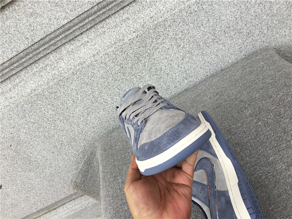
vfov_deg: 45.4
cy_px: 110
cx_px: 146
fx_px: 261
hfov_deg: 58.4
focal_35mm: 31
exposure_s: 1/100
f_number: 2.4
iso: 32
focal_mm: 3.3
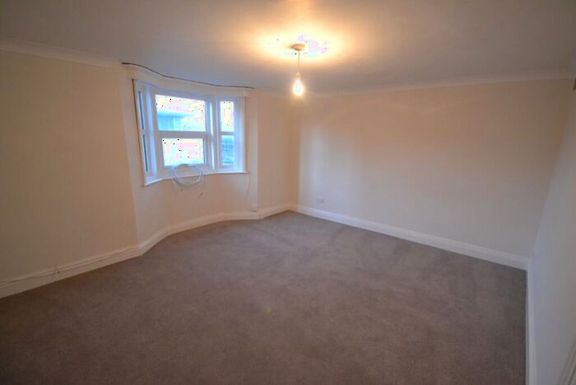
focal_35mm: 15
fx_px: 240
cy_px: 192
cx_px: 288
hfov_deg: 100.4
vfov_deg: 77.4
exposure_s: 1/60
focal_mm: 10
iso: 3200
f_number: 4
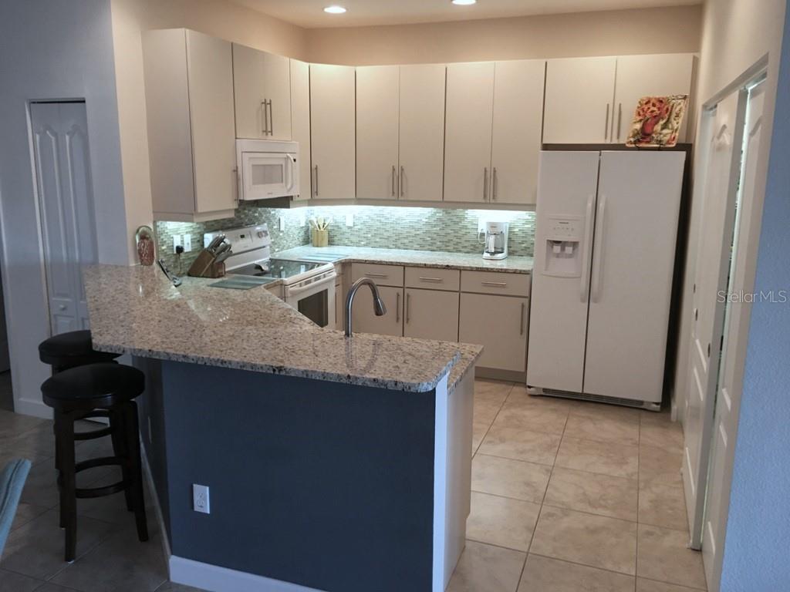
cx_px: 395
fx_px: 662
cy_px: 296
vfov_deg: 48.2
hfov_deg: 61.7
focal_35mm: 29
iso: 50
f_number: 2.2
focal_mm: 4.15
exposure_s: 1/15
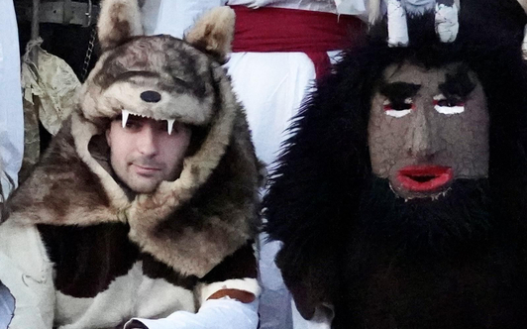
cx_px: -82
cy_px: 104
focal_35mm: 161
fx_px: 2311
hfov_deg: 12.7
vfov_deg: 8.1
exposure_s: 1/320
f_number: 4
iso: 40000
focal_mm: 42
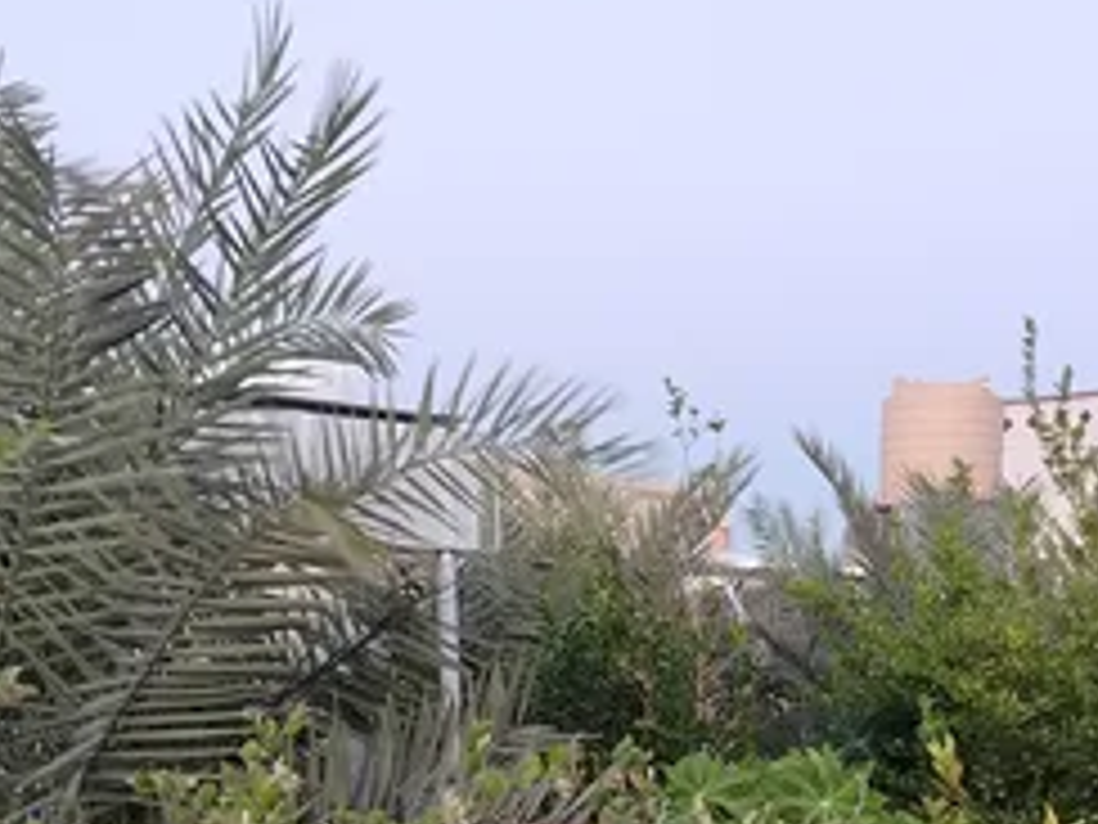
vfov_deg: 22.0
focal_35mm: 63
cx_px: 711
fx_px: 1998
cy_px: 905
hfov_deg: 30.5
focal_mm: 5.25
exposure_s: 1/25
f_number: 1.75
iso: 925
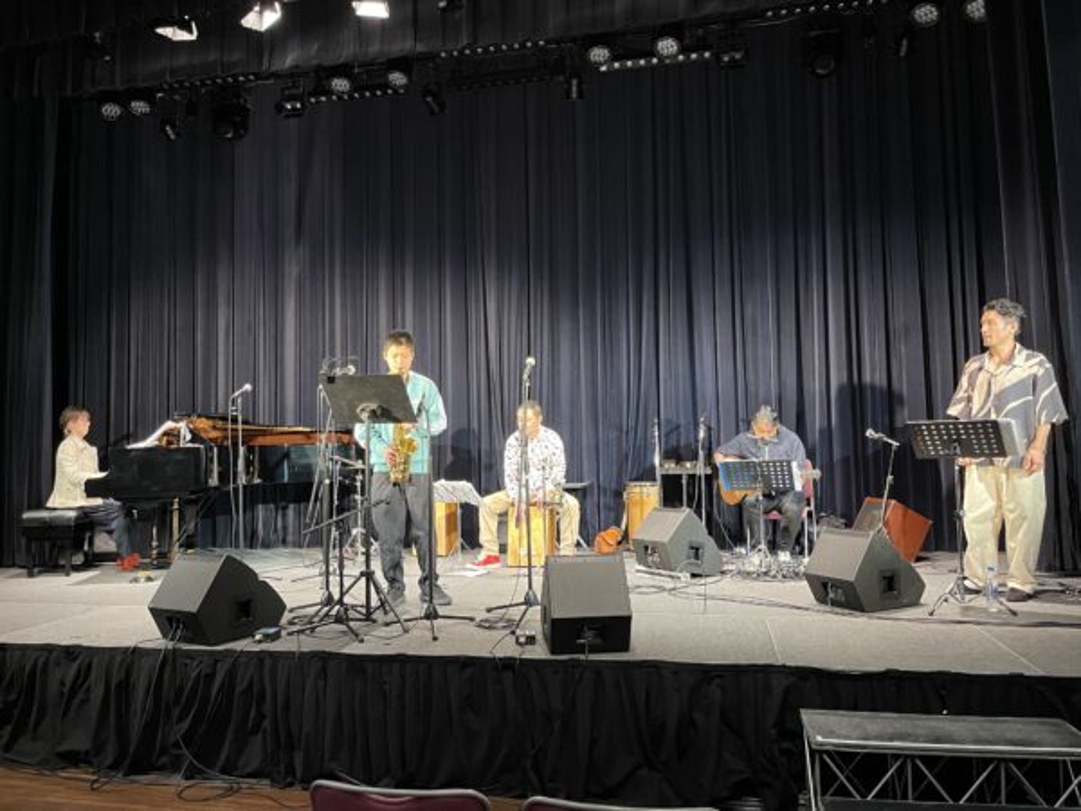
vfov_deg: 54.9
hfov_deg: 69.4
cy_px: 406
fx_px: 781
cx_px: 540
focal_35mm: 25
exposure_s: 1/55
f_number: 1.6
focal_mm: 5.1
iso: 500
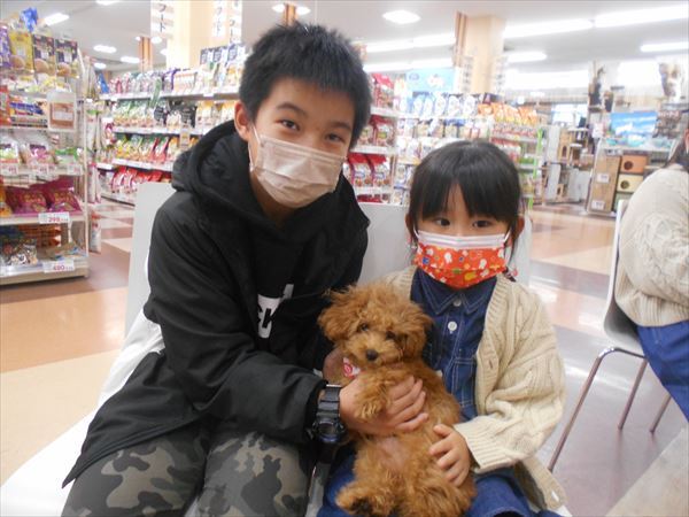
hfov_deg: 67.3
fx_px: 518
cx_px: 344
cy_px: 258
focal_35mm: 26
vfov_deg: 53.1
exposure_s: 1/30
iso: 360
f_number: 3.2
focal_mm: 4.6
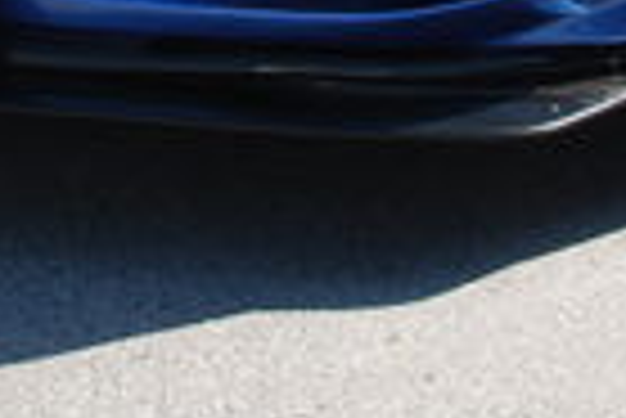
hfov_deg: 11.3
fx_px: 3133
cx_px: 631
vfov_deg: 7.4
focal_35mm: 180
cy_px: -396
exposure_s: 1/200
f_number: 7.1
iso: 100
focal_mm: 26
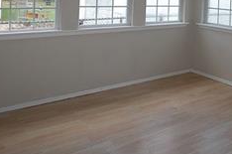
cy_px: -1
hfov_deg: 46.3
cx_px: 166
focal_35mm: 41
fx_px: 264
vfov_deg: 30.2
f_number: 7.1
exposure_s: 1/200
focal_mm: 10
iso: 400
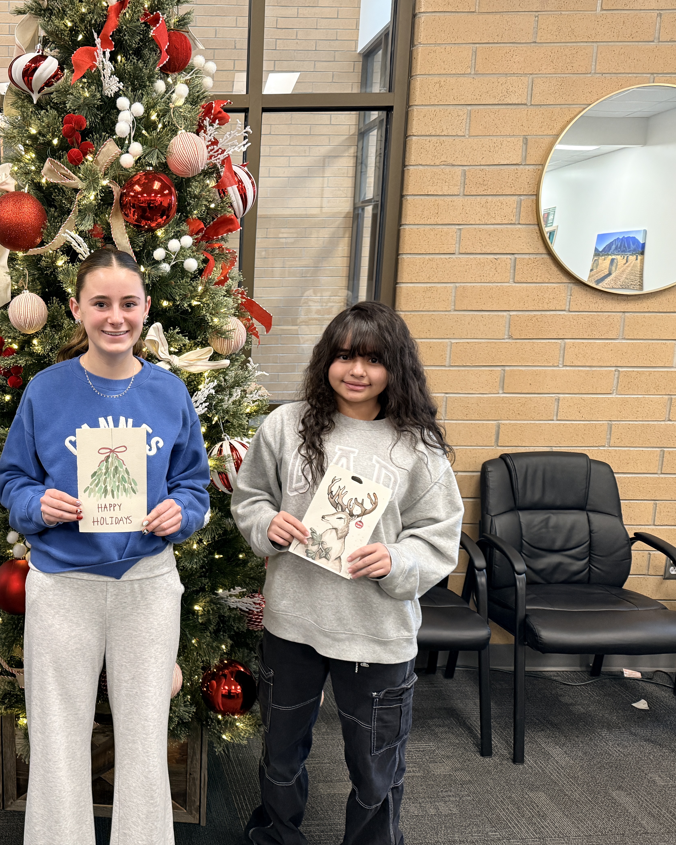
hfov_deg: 43.1
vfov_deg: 55.7
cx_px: 110
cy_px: 418
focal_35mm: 32
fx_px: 800
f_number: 1.78
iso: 320
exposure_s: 1/60
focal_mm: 6.76
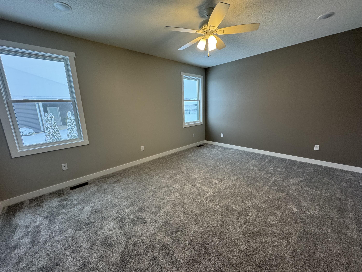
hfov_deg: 102.1
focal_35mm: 14
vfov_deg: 85.7
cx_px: 181
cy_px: 136
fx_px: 146
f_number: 2.2
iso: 200
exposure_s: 1/60
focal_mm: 2.22
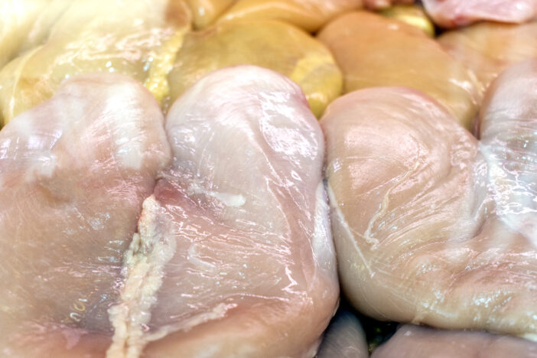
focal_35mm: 51
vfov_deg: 26.5
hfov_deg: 38.9
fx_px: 761
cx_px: 268
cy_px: 179
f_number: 5
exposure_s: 1/250
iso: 400
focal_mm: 34
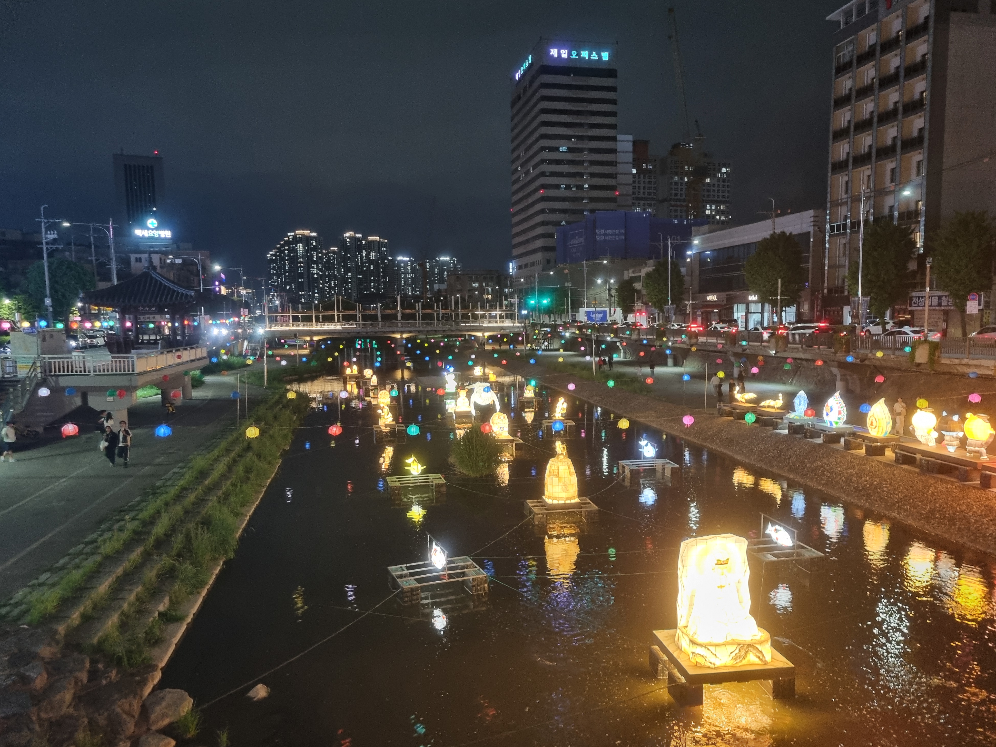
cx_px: 512
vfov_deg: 51.4
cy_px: 374
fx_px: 777
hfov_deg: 65.3
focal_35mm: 27
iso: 500
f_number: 1.8
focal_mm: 5.4
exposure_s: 1/30
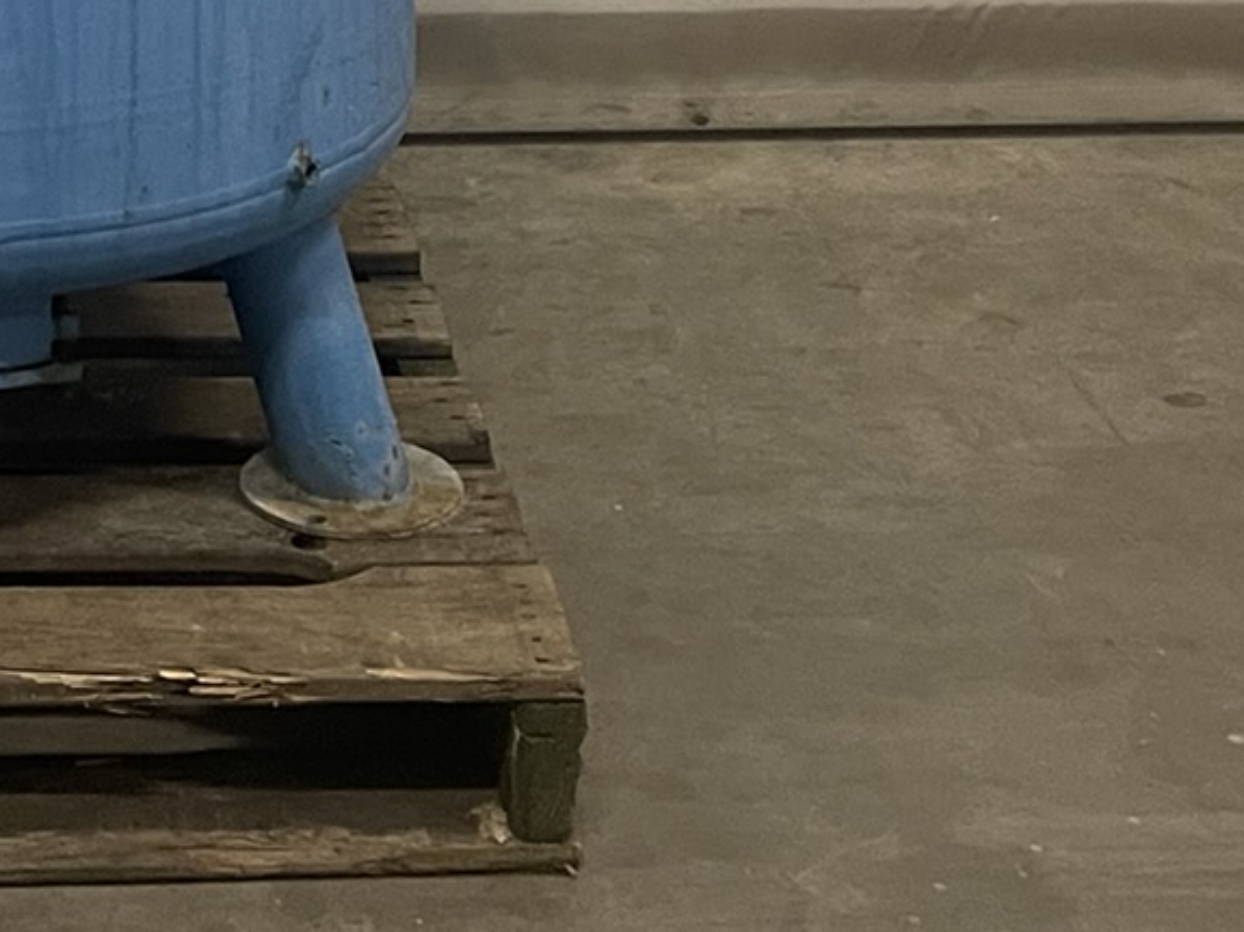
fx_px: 3198
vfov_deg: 14.9
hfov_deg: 21.2
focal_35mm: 89
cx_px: -43
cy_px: -644
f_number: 1.6
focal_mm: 5.1
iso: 400
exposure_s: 1/50
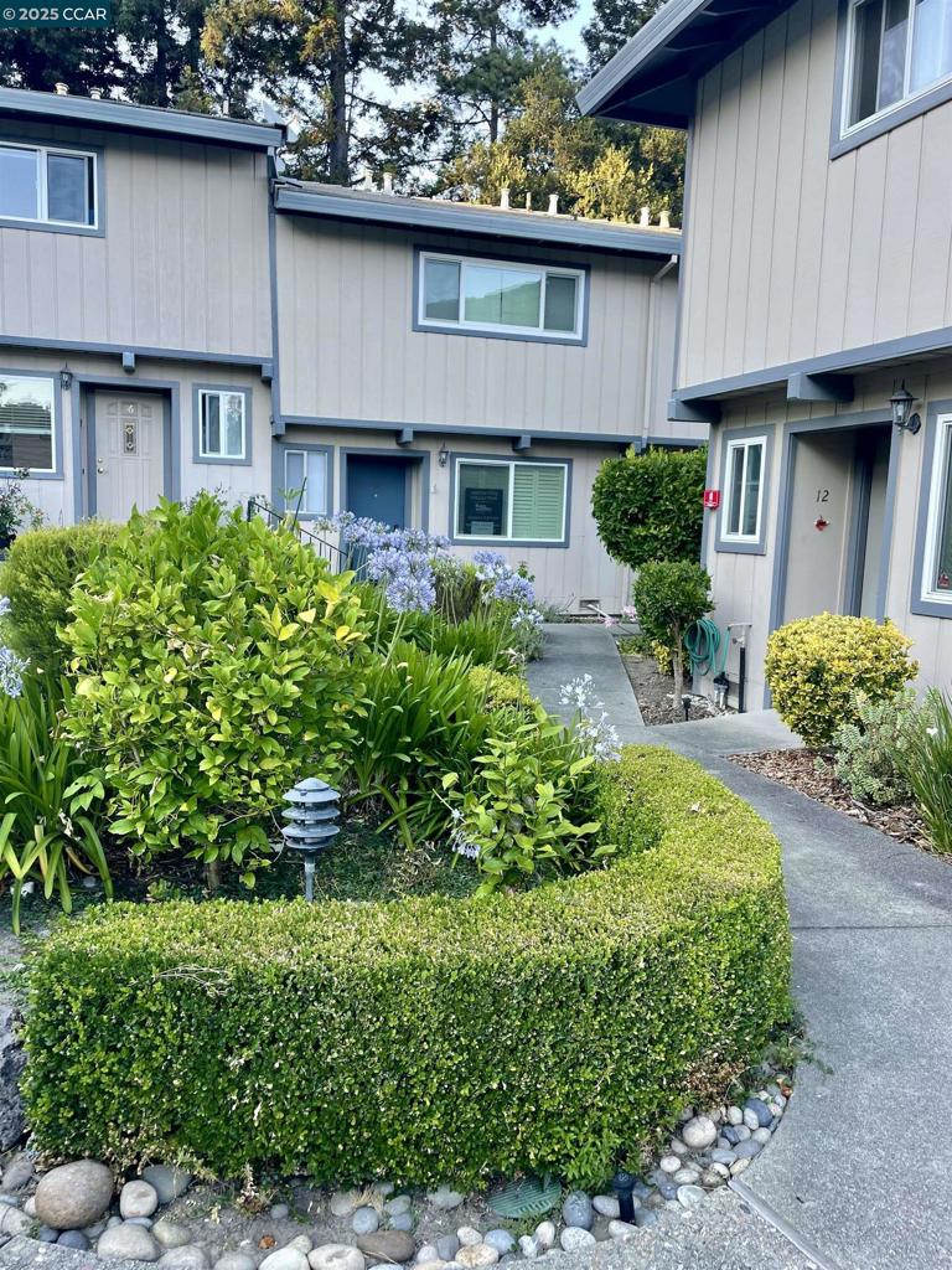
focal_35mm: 26
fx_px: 953
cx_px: 476
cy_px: 635
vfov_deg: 67.3
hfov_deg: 53.1
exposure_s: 1/121
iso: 32
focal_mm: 4.2
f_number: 1.6
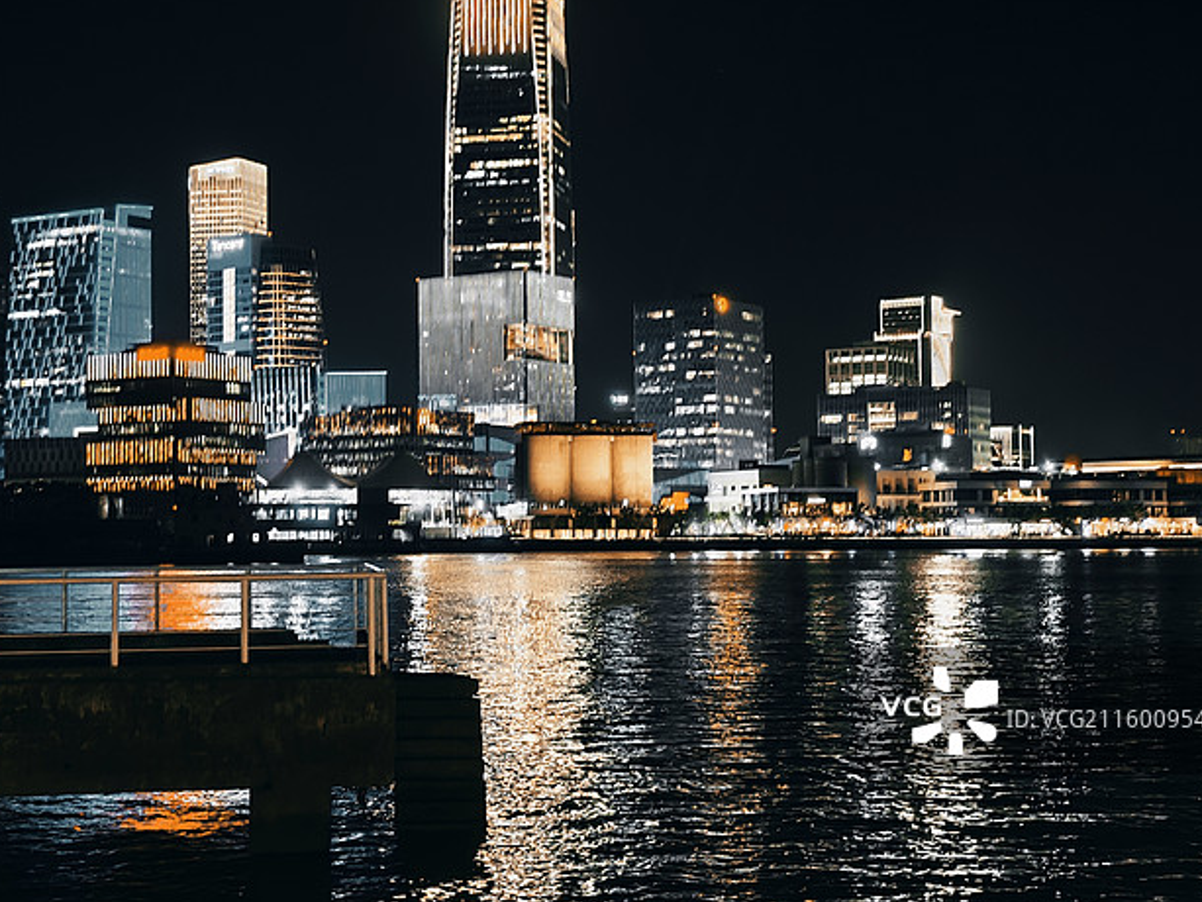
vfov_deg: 24.4
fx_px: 2084
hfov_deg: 32.1
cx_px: 504
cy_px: 402
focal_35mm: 60
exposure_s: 1/25
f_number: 1.63
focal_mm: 8.72
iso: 1600
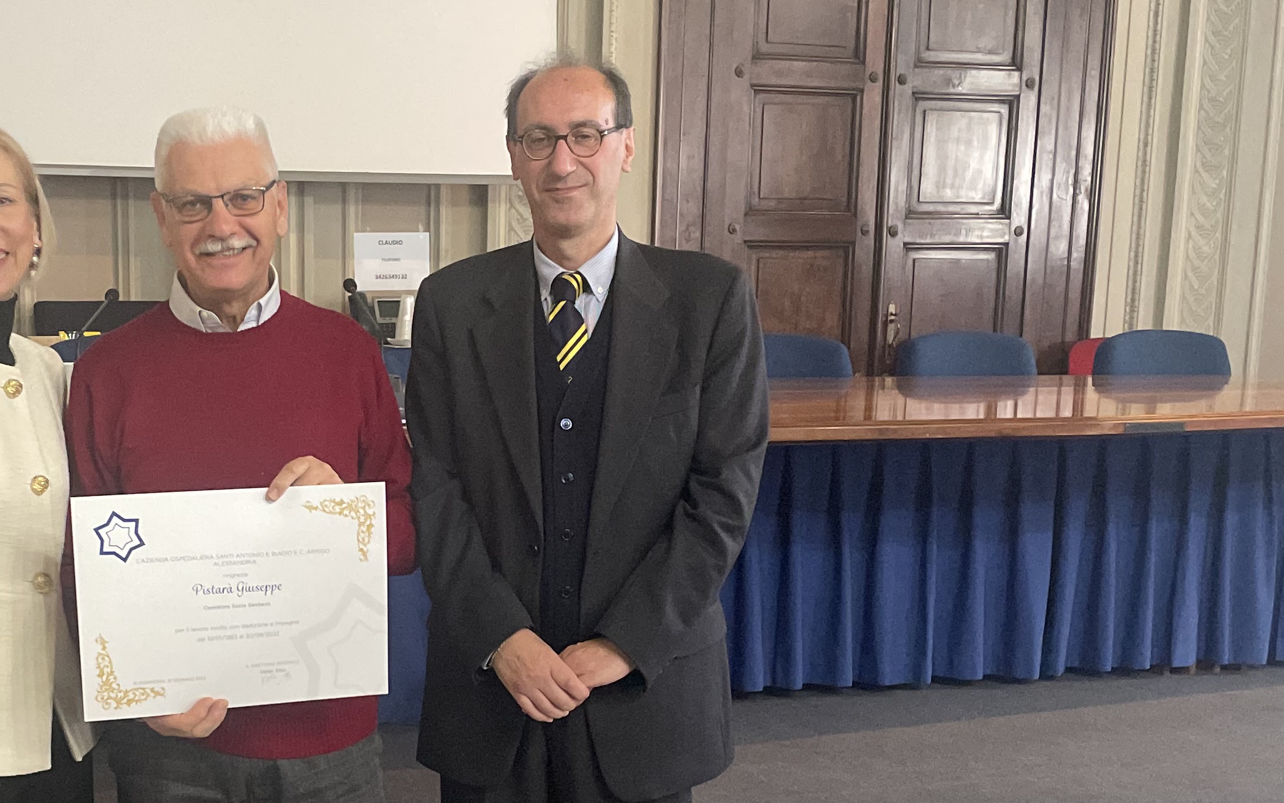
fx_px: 1890
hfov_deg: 37.1
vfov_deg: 23.7
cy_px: 611
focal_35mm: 54
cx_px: 413
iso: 400
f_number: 1.6
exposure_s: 1/50
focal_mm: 4.2
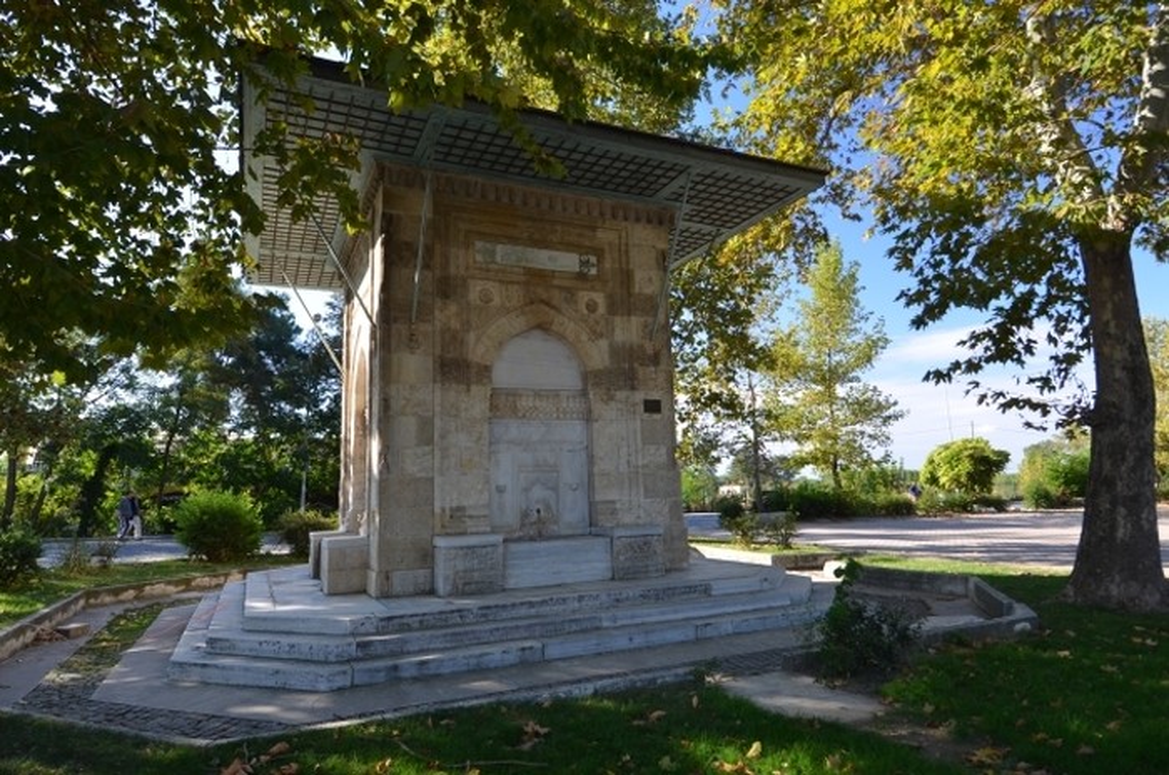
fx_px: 681
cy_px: 388
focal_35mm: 21
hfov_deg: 81.3
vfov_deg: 59.3
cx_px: 584
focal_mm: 14
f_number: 5.6
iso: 320
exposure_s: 1/125
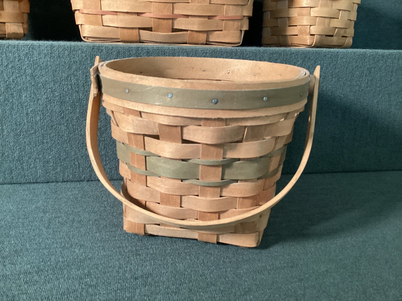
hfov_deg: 58.3
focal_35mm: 31
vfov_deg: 45.4
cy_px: 150
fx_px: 360
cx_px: 201
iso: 400
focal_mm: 3.3
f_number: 2.4
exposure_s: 1/40
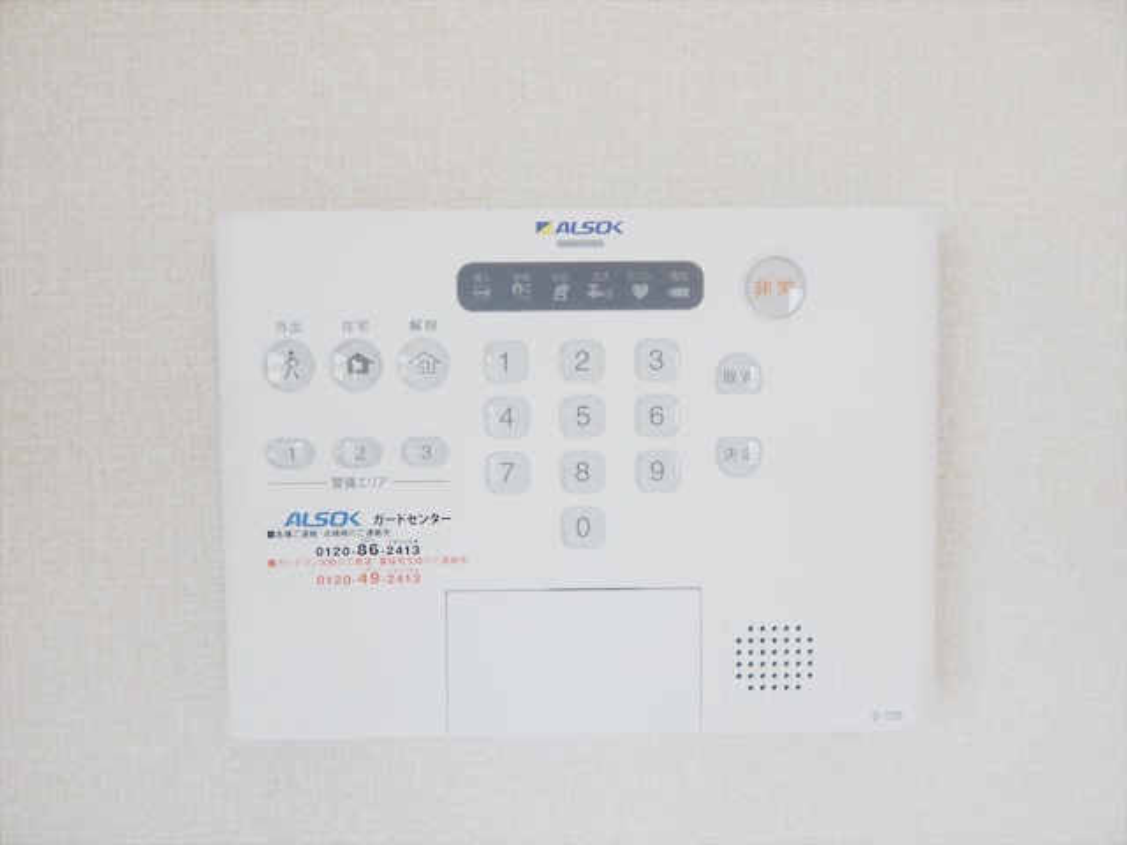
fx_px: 749
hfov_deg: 73.9
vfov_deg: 58.9
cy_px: 422
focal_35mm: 23
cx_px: 564
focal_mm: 4
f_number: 3
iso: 125
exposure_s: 1/60
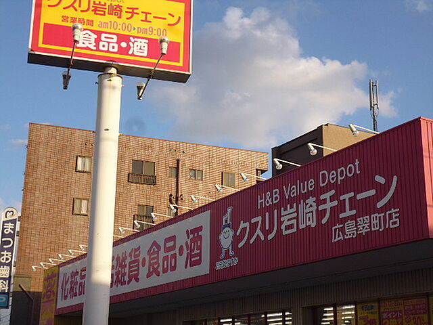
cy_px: 162
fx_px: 751
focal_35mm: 60
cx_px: 216
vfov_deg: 24.4
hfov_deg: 32.2
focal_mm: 10.6
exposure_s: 1/400
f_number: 4.5
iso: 100
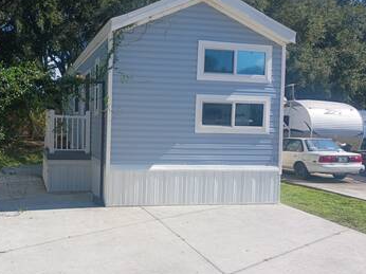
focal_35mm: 40
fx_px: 423
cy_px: 143
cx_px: 121
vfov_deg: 35.9
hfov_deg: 46.1
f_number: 1.8
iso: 20
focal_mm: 4
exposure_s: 1/280
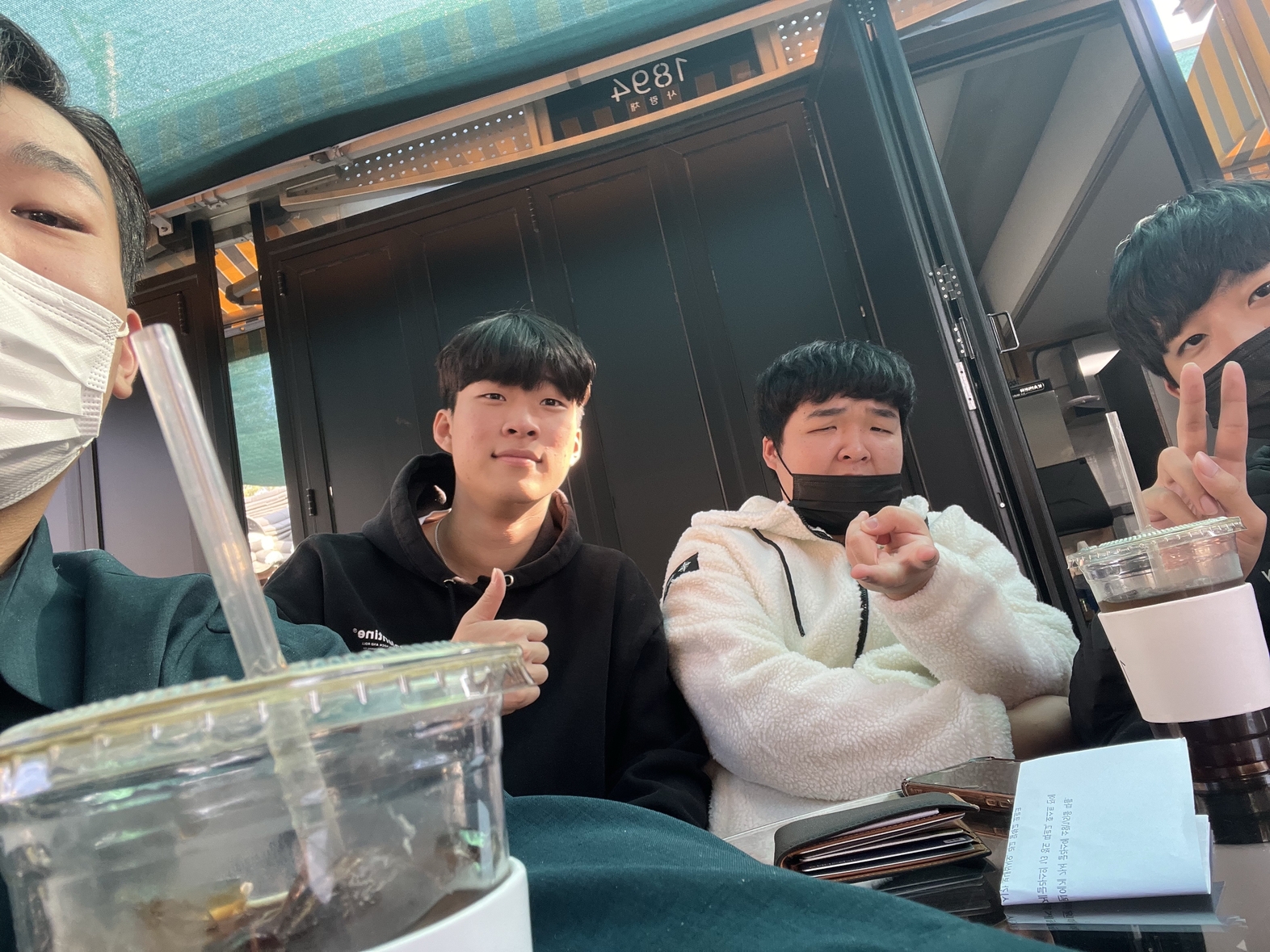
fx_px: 844
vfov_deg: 58.9
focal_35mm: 23
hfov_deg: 73.9
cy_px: 476
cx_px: 635
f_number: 2.2
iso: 50
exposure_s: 1/60
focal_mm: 2.71
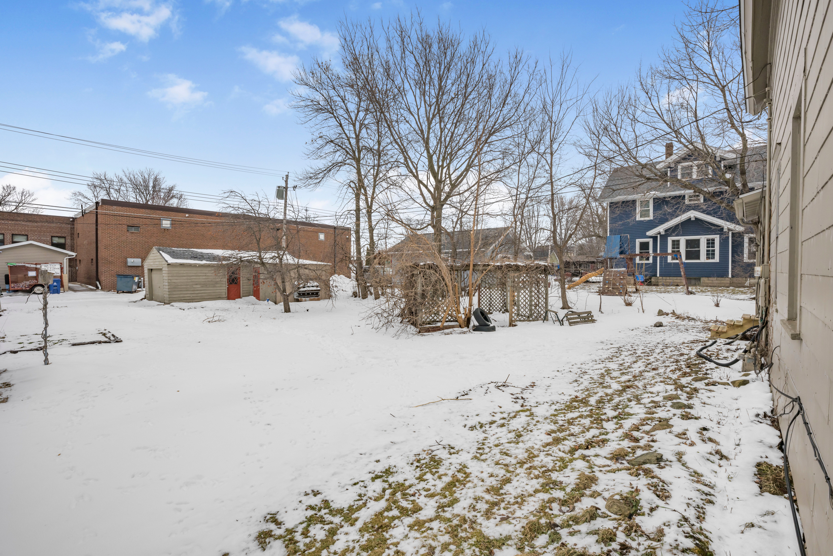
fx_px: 370
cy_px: 278
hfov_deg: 96.7
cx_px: 416
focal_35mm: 16
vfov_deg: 73.7
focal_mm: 16
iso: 250
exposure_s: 1/160
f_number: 16
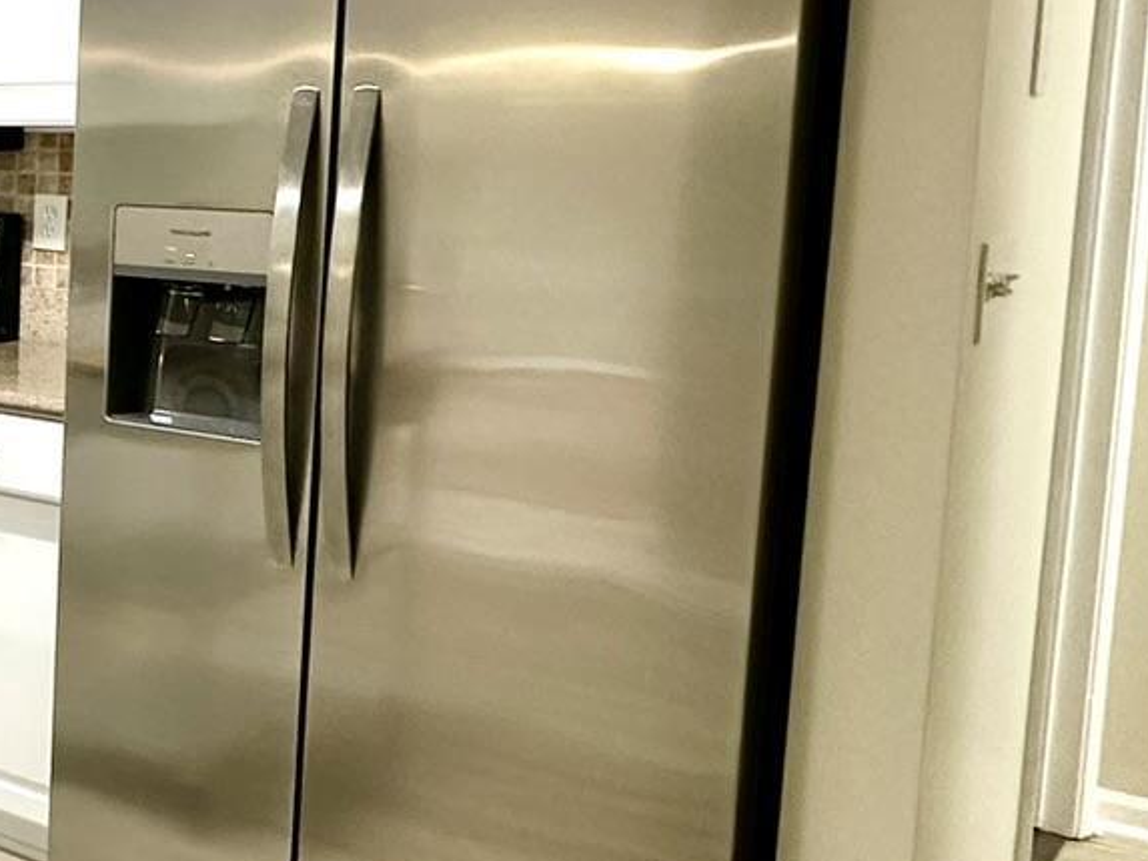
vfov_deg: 28.9
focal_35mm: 50
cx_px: -525
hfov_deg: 27.7
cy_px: 282
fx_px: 1659
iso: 200
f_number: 2.2
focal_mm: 2.22
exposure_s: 1/60
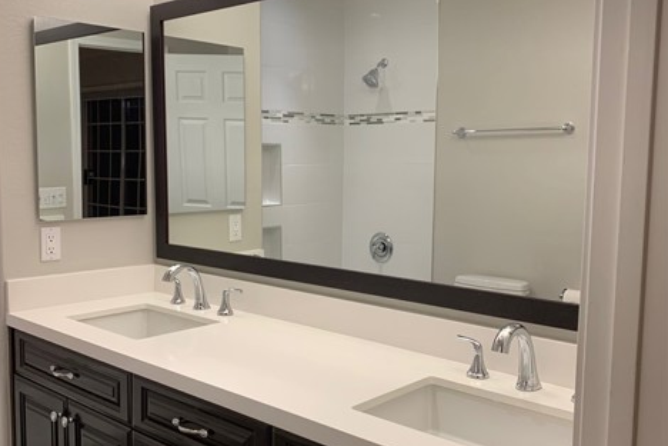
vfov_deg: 35.9
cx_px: 330
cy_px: 222
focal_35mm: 37
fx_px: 687
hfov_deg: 51.9
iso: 160
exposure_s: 1/60
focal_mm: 4.25
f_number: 1.8
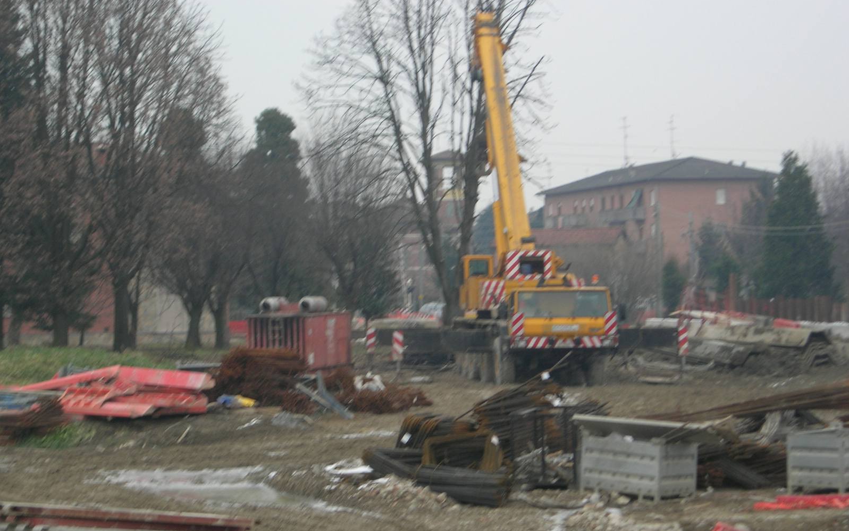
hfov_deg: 17.4
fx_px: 2776
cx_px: 425
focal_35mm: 120
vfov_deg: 10.9
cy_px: 264
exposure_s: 1/61.6
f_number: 4.9
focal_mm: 23.4
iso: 64
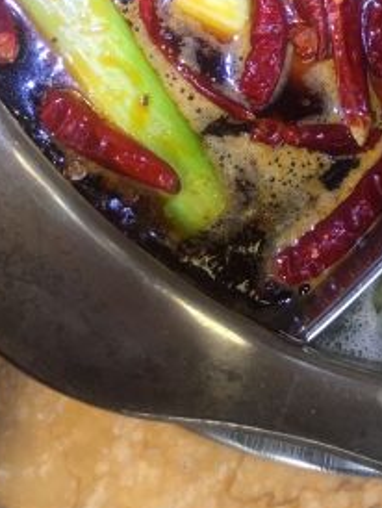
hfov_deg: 19.4
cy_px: -121
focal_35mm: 74
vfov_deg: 23.7
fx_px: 1087
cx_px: 374
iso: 64
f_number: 2.2
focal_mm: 4.15
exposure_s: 1/17
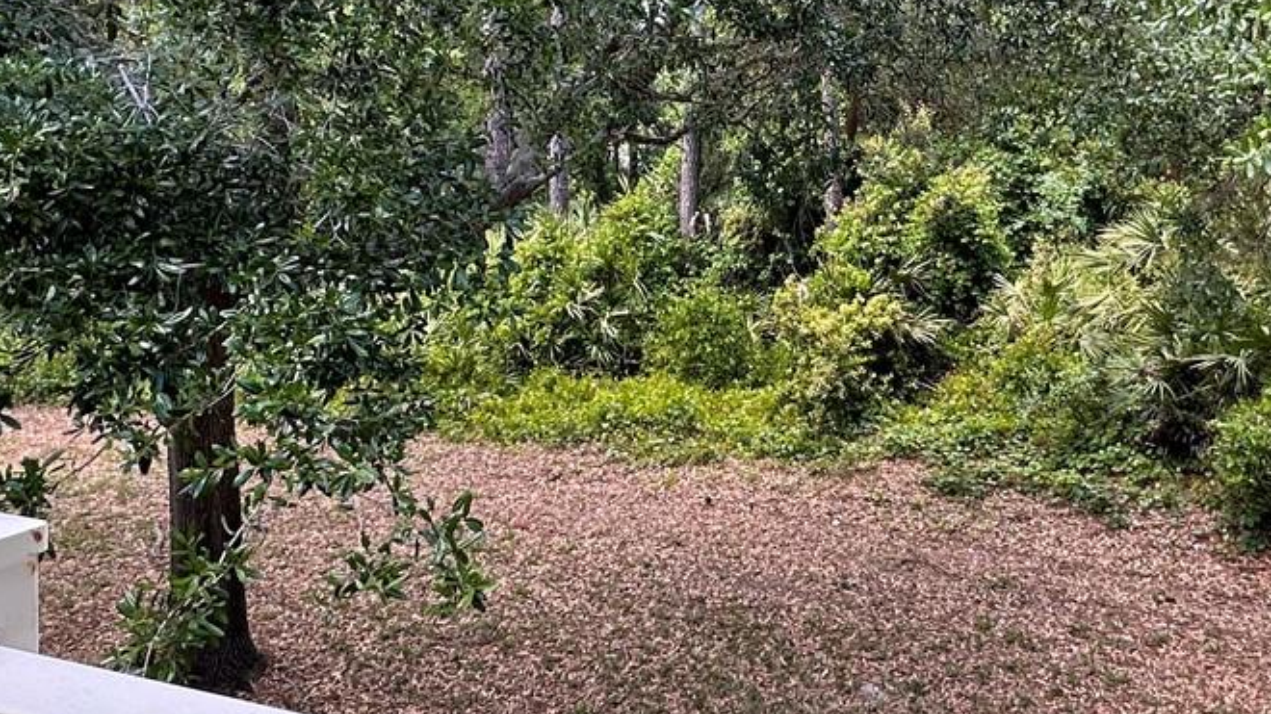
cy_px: 144
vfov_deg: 31.2
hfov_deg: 52.6
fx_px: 1247
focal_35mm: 37
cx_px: 884
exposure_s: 1/99
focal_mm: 2.22
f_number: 2.2
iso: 50
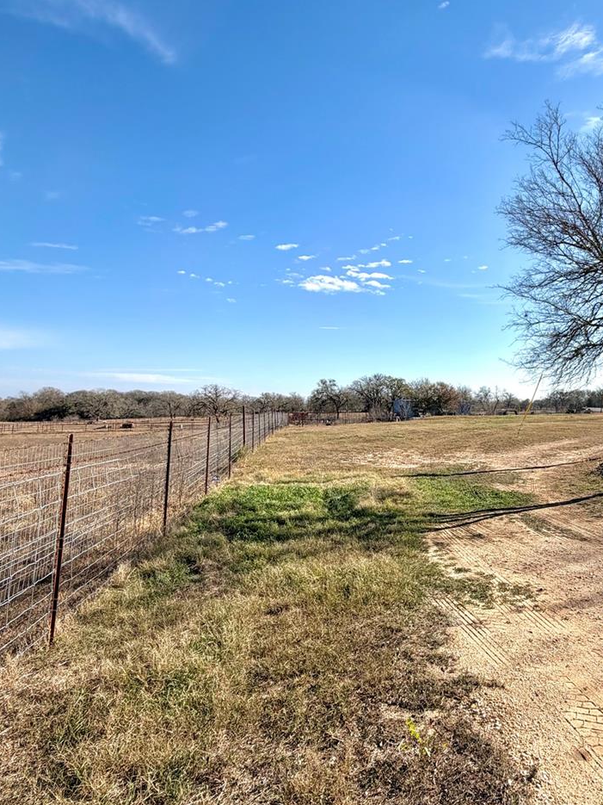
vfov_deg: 73.8
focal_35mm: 23
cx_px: 464
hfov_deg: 55.6
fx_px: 534
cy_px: 371
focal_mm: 2.22
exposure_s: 1/928
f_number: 2.2
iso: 20
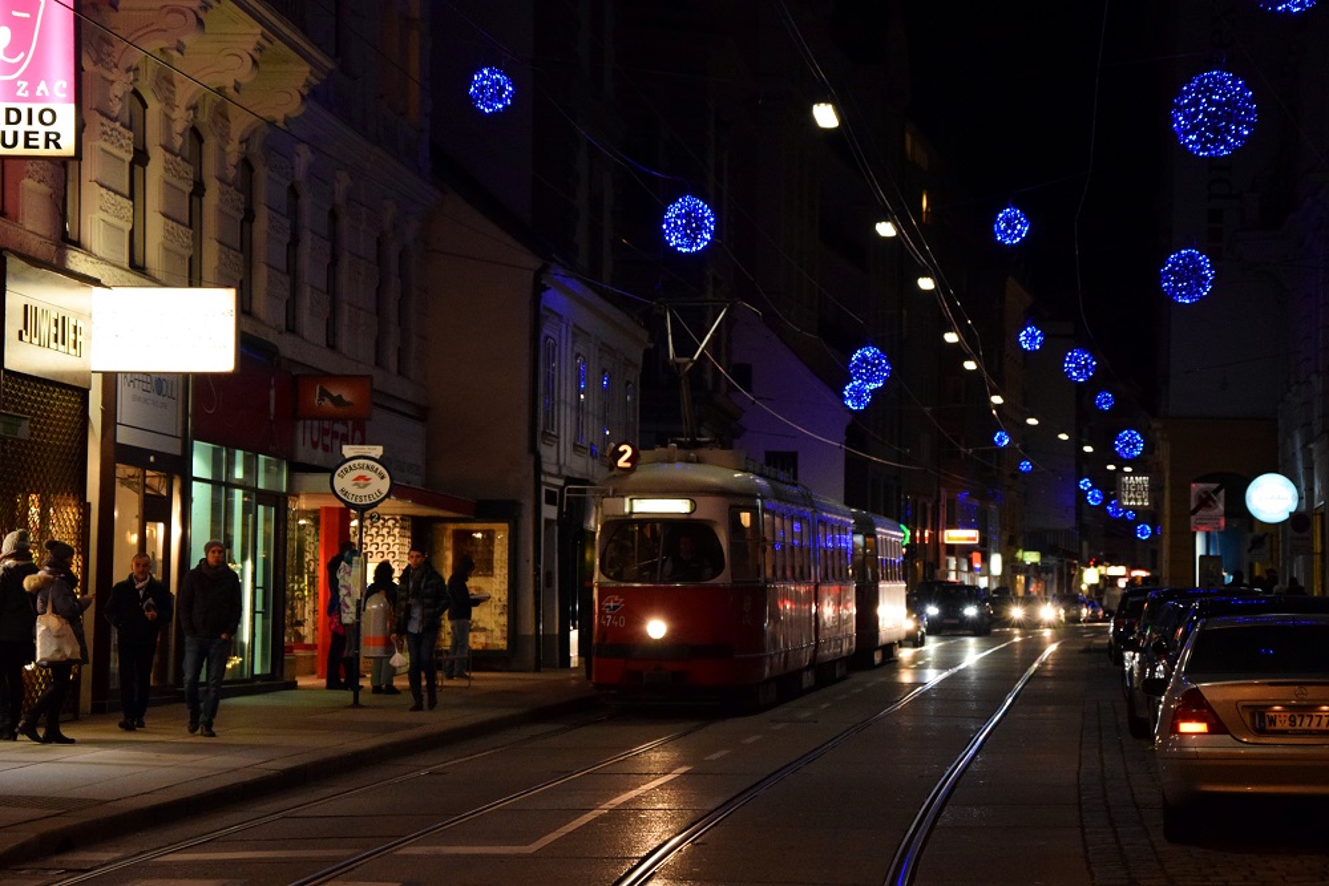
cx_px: 664
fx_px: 3212
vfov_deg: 15.7
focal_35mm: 87
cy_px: 443
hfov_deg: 23.4
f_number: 5
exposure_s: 1/80
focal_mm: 58
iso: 3200
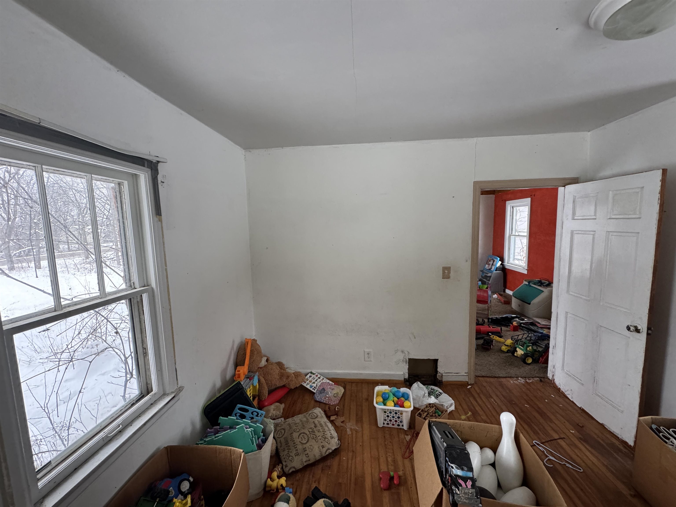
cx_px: 338
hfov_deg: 102.1
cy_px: 254
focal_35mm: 14
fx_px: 273
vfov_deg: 85.7
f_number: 2.2
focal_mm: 2.22
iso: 320
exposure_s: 1/93
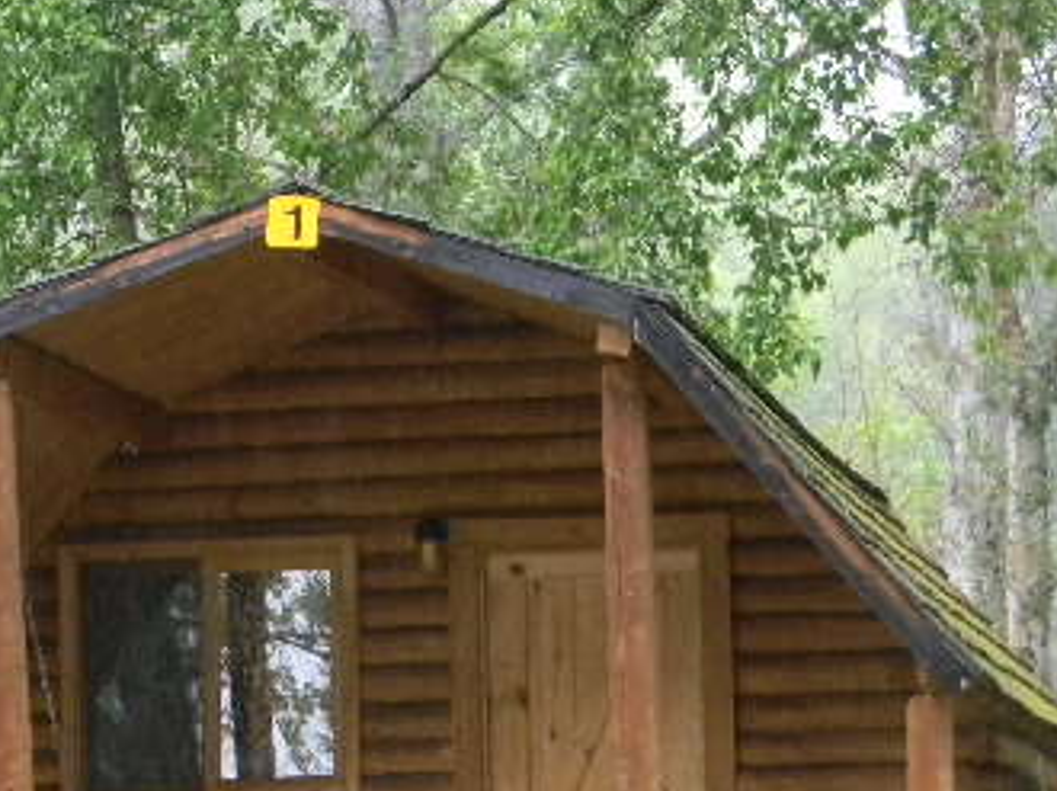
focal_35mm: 161
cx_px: 397
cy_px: 749
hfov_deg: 12.3
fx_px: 4913
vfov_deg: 9.2
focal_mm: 15.1
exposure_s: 1/34
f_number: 4.5
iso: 200
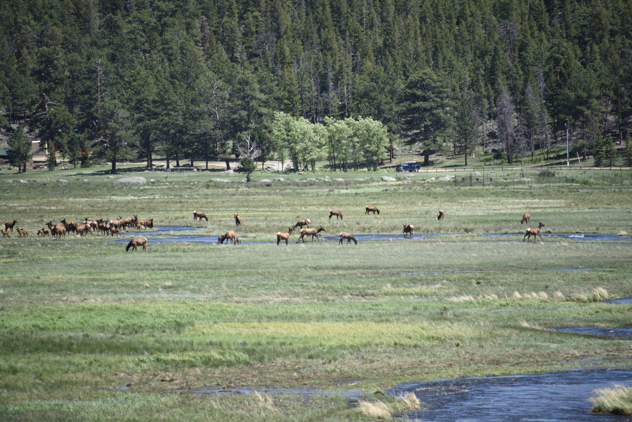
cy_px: 211
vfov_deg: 4.6
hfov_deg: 6.9
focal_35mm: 300
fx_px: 5268
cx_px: 316
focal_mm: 300
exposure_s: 1/640
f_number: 5.6
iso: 200
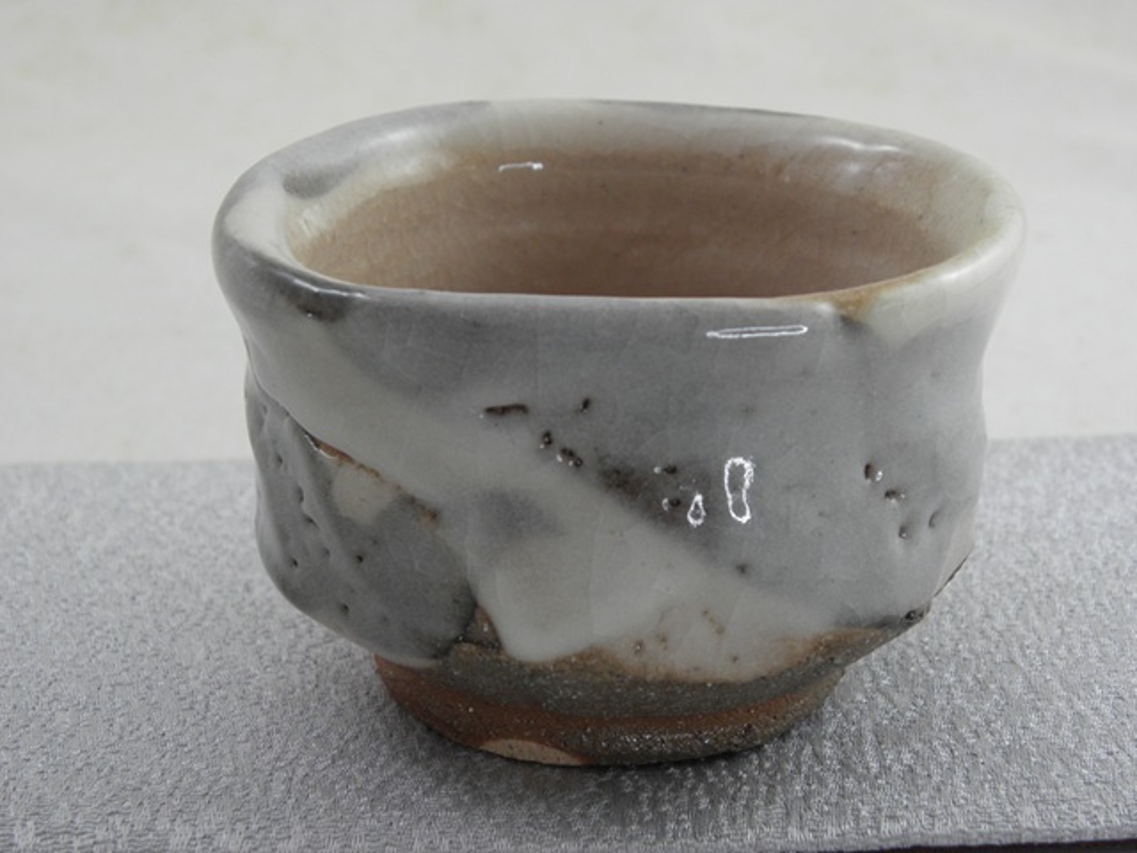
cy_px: 426
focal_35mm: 68
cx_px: 568
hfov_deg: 28.6
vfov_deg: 21.6
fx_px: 2234
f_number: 3.8
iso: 125
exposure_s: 1/15
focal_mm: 12.13
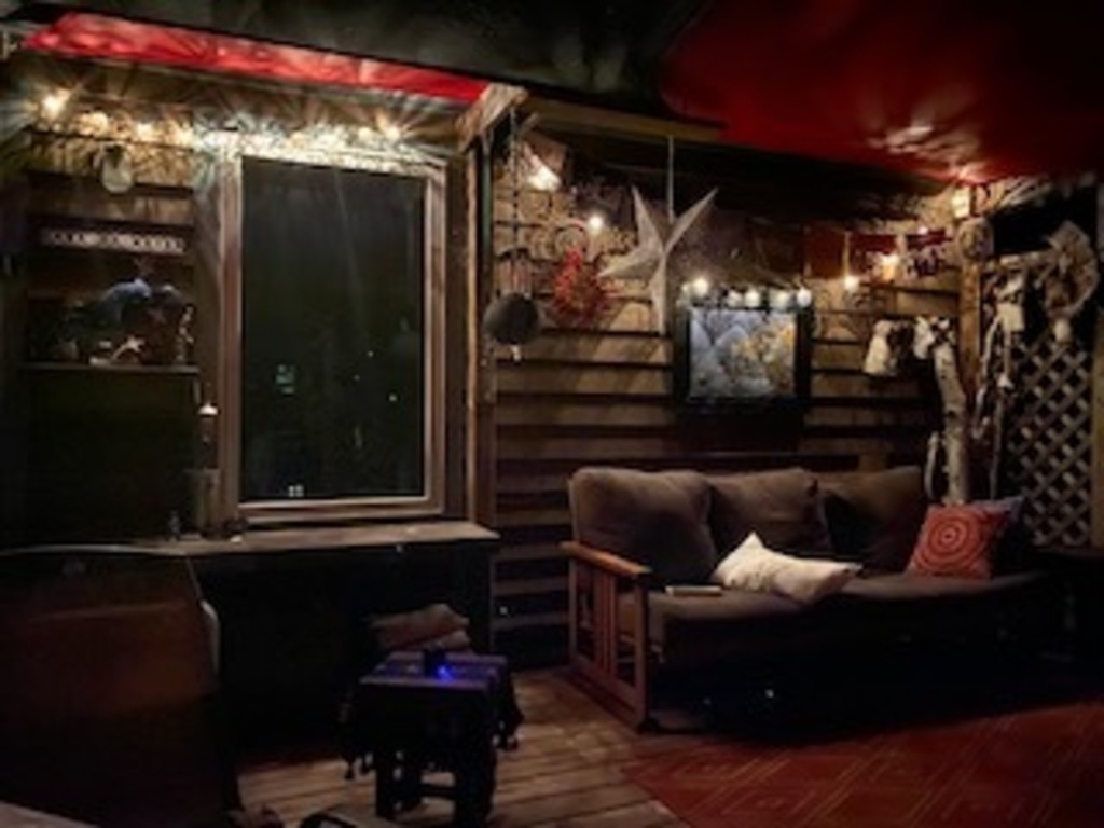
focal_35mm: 26
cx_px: 552
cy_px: 414
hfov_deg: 67.3
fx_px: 829
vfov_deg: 53.1
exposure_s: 1/4
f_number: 1.8
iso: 5000
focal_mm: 4.25
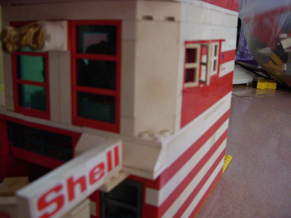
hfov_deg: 49.0
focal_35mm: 38
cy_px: 109
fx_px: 319
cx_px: 146
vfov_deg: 37.7
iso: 640
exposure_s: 1/125
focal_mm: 6.3
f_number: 3.3
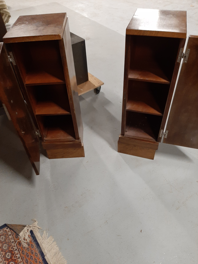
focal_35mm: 26
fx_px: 198
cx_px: 99
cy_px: 132
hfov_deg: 53.1
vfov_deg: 67.3
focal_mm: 3.93
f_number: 1.7
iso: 160
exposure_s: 1/50
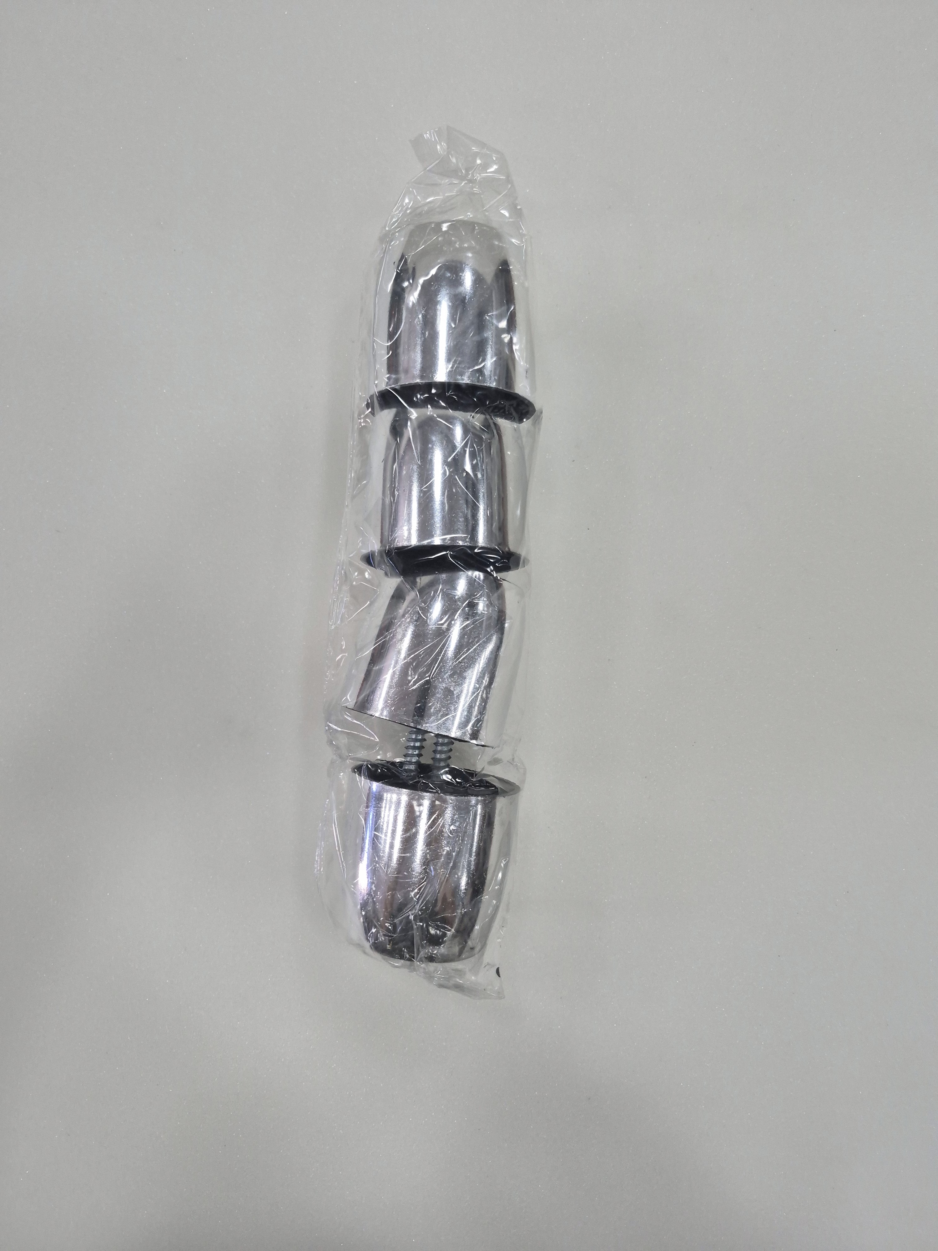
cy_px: 626
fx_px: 831
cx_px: 469
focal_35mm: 23
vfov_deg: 73.9
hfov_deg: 58.9
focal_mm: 5.4
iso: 160
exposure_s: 1/180
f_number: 1.8
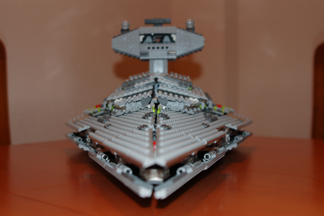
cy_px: 108
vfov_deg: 25.7
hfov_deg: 37.9
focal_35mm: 52
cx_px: 162
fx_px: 472
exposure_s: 1/60
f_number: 3.8
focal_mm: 35
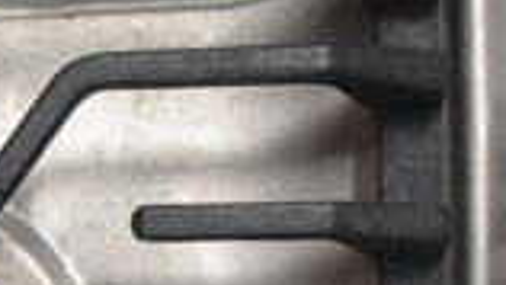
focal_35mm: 109
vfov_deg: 10.7
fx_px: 1463
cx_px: -301
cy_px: 419
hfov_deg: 17.3
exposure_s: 1/125
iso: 2000
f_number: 3.5
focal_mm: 18
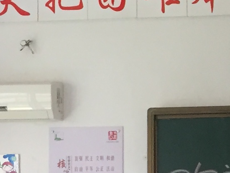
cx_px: 421
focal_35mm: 172
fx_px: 1143
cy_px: 212
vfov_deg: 8.5
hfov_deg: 10.7
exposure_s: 1/33
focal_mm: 4.15
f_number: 2.2
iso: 64
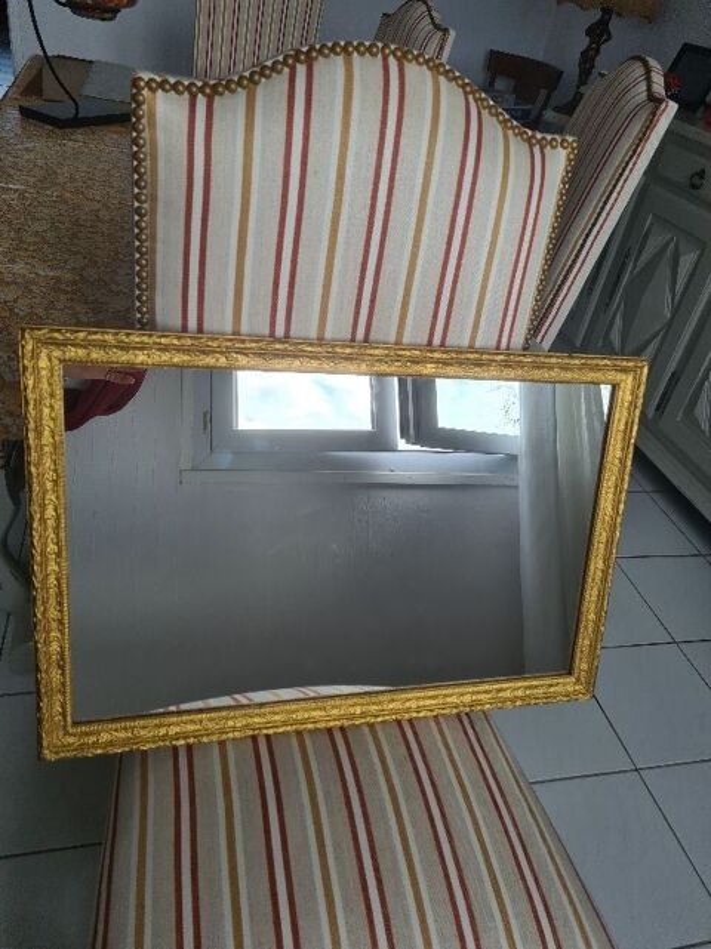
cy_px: 474
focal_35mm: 26
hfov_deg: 53.0
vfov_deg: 67.3
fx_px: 713
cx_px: 356
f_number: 1.8
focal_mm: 5.4
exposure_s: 1/294
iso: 50
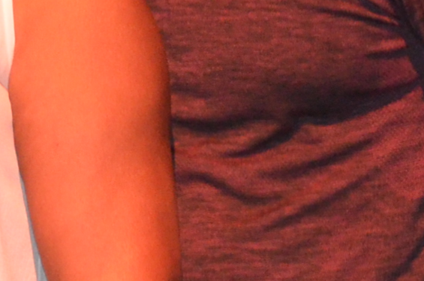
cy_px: -56
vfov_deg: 4.0
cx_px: -254
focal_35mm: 343
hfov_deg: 5.9
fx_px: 4034
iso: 1800
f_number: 2.8
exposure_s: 1/60
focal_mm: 35
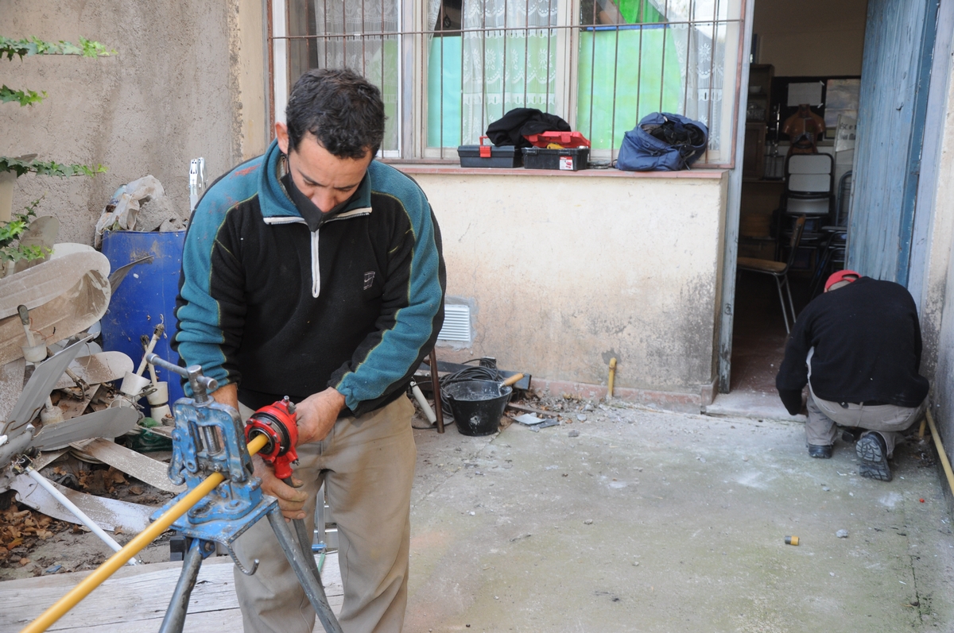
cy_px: 316
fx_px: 953
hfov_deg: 53.2
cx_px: 477
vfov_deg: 36.8
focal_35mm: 36
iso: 400
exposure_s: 1/60
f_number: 5
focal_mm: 24
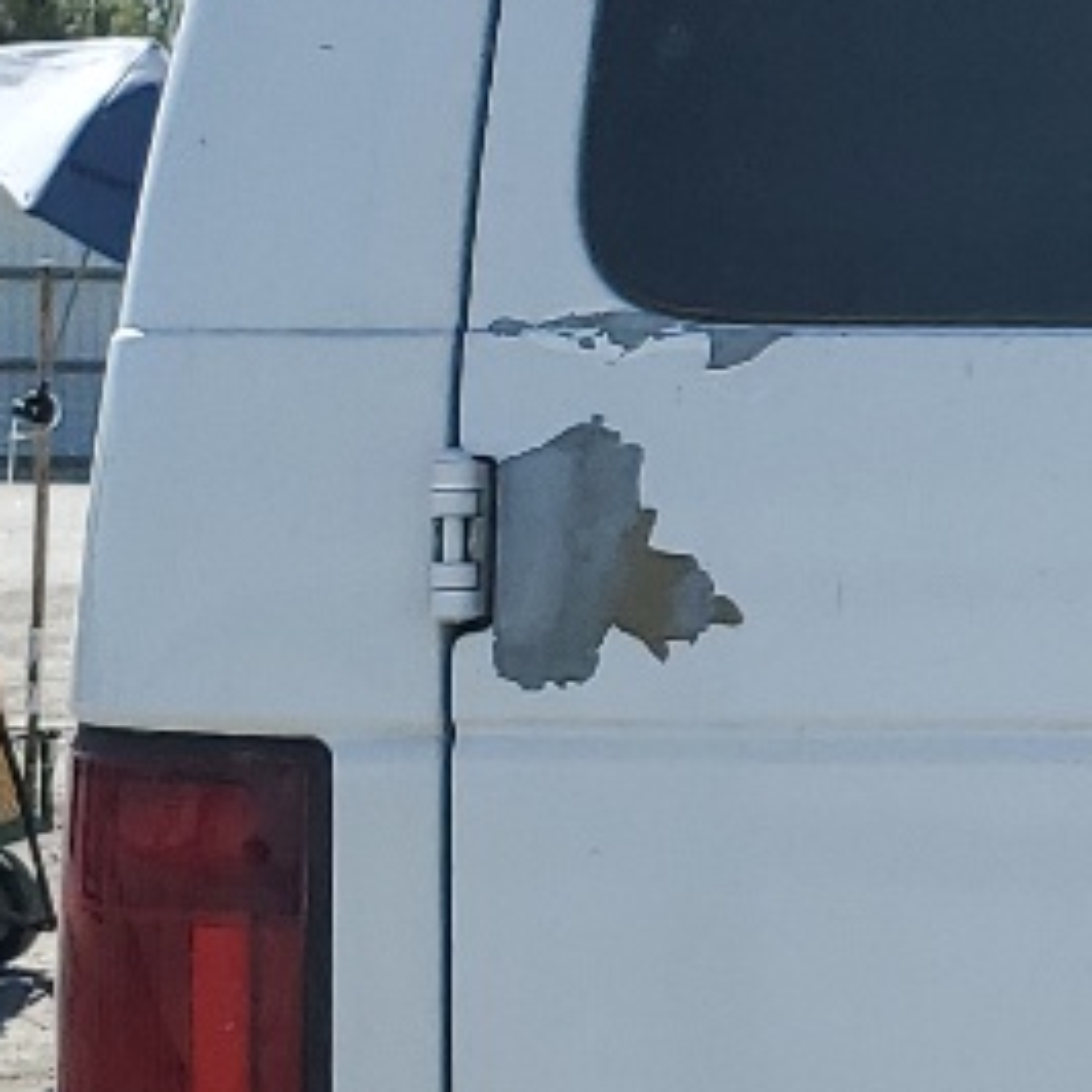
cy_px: 530
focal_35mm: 138
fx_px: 4925
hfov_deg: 11.6
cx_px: 2081
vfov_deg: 12.7
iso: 50
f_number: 1.5
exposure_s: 1/2500
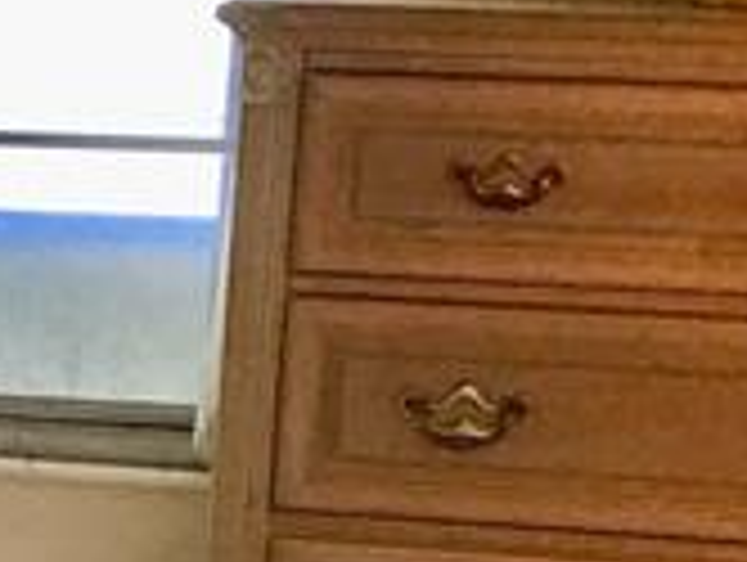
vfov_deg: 10.0
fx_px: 3220
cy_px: 414
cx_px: -459
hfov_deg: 12.4
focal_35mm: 149
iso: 25
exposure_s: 1/30
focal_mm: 3.3
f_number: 2.4
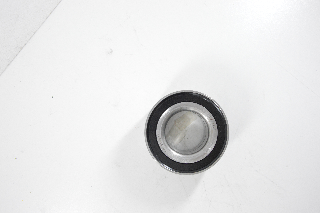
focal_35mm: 51
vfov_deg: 26.4
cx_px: 160
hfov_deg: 38.9
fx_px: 453
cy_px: 106
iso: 3200
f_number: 7.1
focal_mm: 34
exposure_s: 1/100
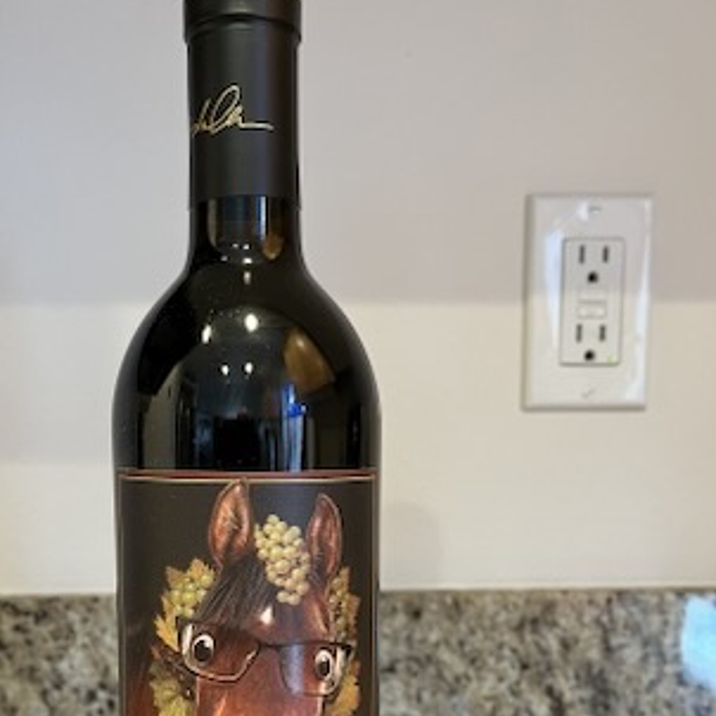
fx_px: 889
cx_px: 293
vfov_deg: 42.5
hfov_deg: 43.7
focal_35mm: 38
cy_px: 541
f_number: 1.6
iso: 320
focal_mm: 5.1
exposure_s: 1/60
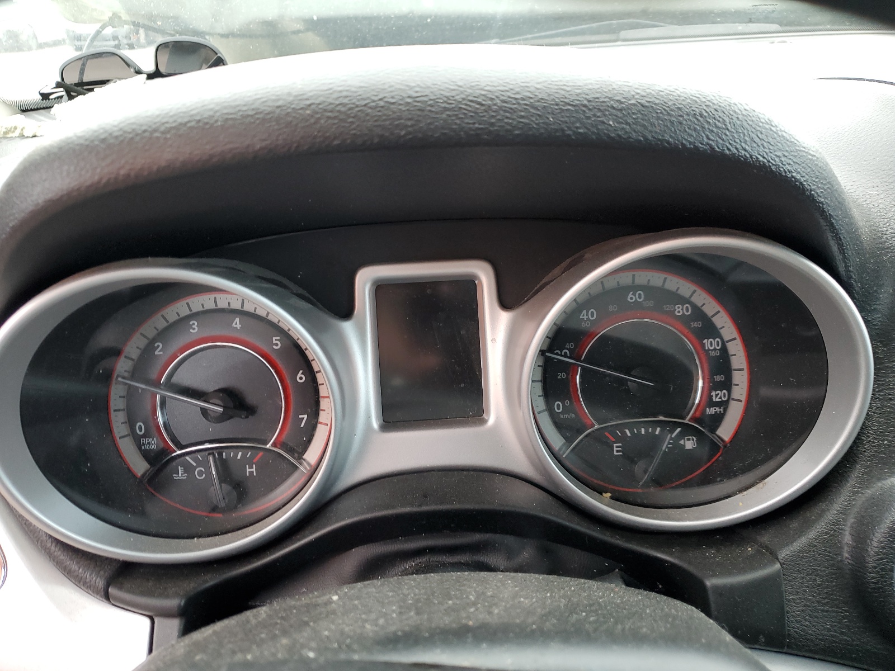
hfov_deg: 67.3
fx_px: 672
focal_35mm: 26
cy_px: 336
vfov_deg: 53.1
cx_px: 448
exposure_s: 1/60.2
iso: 58
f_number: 1.5
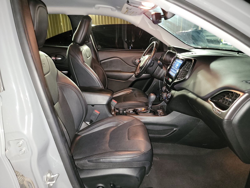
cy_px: 94
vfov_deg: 56.8
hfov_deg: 71.6
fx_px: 173
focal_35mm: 24
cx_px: 125
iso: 1115
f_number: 1.8
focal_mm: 6.7
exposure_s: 1/9
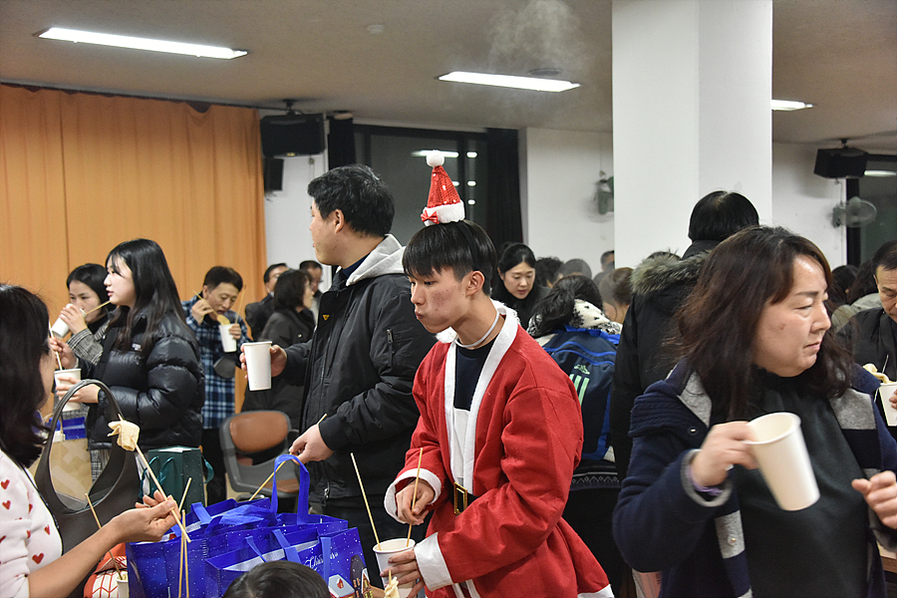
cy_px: 299
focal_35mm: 48
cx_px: 448
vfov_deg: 28.1
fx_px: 1196
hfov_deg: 41.1
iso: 4000
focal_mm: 48
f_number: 5
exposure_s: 1/125
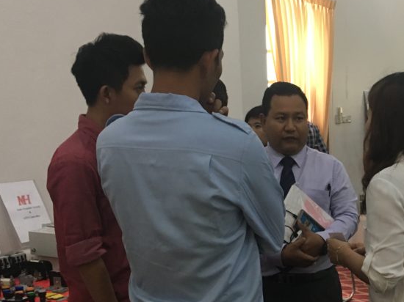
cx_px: 326
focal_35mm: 54
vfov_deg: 26.6
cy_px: 236
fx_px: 630
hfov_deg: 34.4
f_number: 2.2
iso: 160
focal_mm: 4.15
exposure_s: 1/33
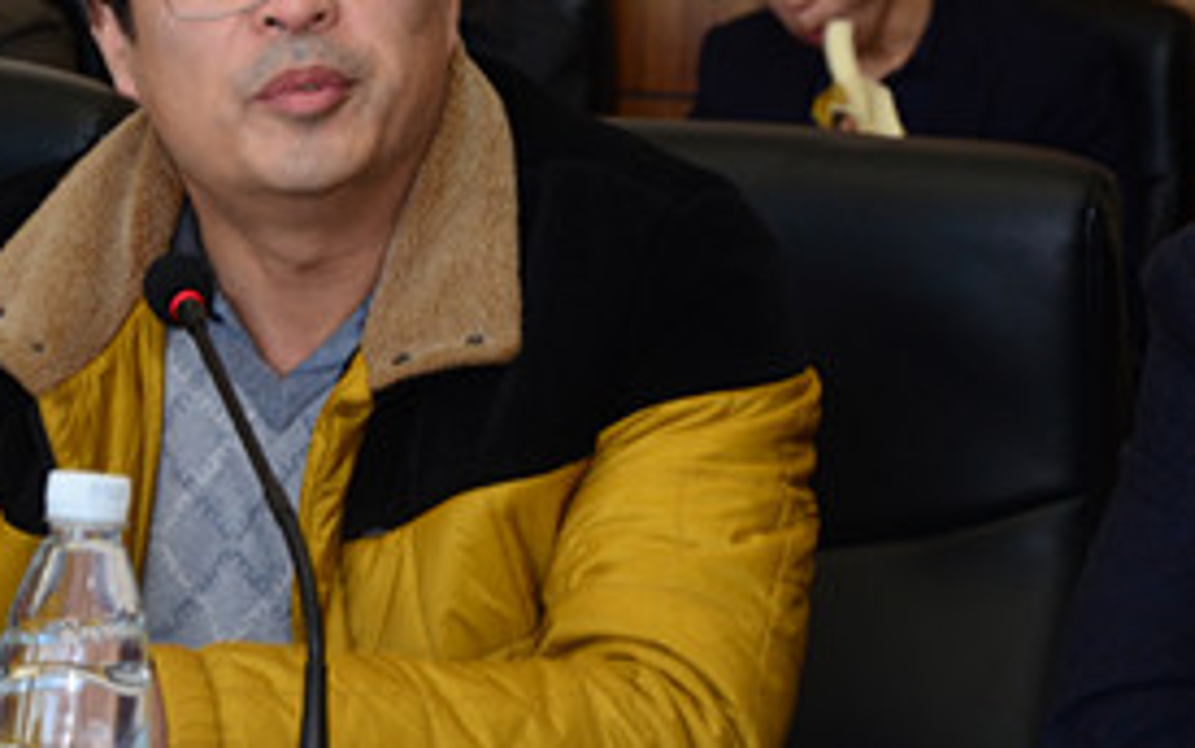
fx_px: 5961
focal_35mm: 183
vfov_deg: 7.2
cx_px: 256
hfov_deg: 11.4
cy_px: 265
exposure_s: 1/60
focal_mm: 66
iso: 640
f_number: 6.7
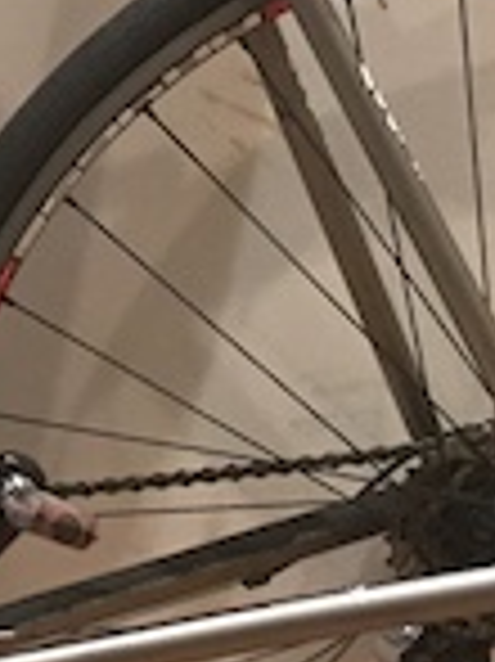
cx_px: -621
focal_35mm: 158
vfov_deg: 12.5
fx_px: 3017
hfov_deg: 8.7
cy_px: 135
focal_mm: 4.15
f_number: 2.2
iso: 100
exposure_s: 1/30
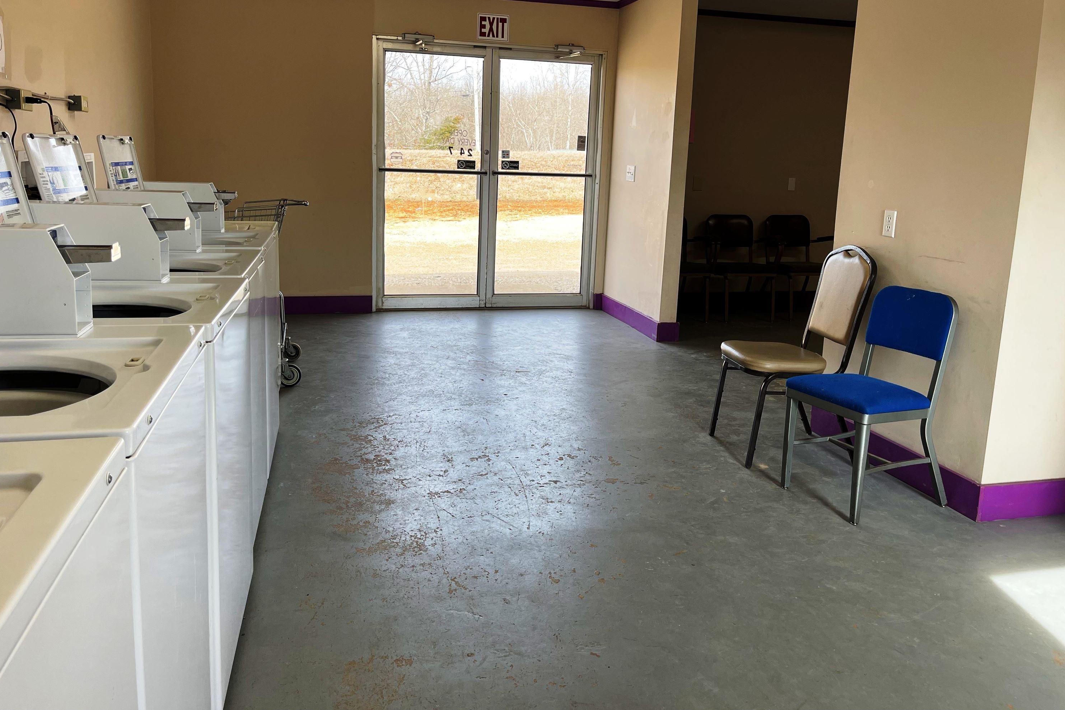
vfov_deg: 46.2
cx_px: 526
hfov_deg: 65.5
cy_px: 299
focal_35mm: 28
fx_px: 828
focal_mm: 5.1
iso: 32
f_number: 1.6
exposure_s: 1/139
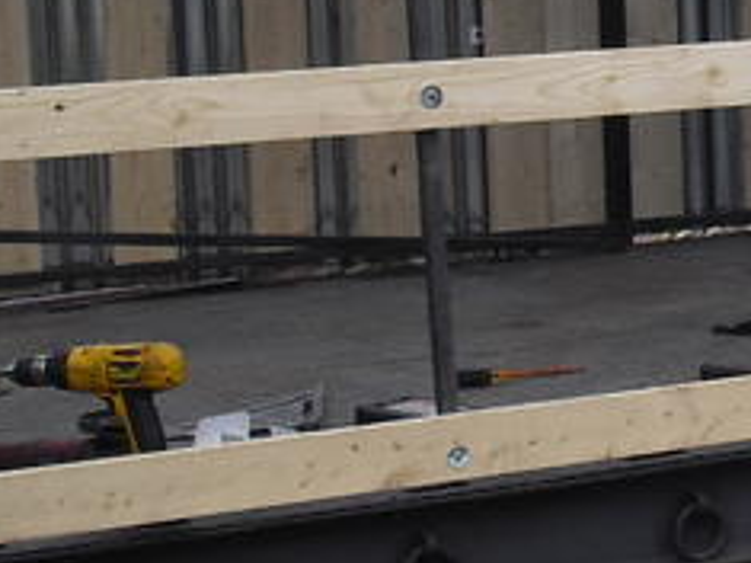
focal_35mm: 138
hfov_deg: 13.8
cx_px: 965
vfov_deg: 10.7
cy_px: 11
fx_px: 2992
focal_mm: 6.3
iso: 100
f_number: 7.8
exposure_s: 1/125
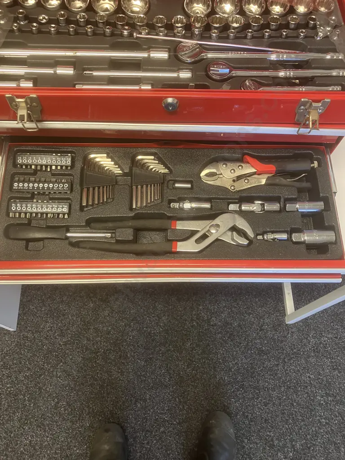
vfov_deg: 63.4
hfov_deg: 49.7
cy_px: 230
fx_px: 372
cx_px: 172
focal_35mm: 28
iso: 160
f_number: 1.8
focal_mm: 3.99
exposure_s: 1/50
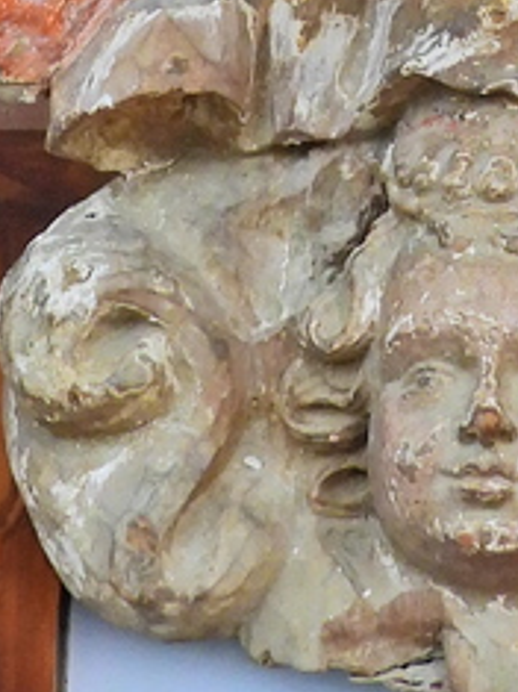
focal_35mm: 272
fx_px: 5432
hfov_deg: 5.4
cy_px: -969
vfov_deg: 6.9
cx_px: 492
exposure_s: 1/30
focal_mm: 8.9
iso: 360
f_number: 3.5
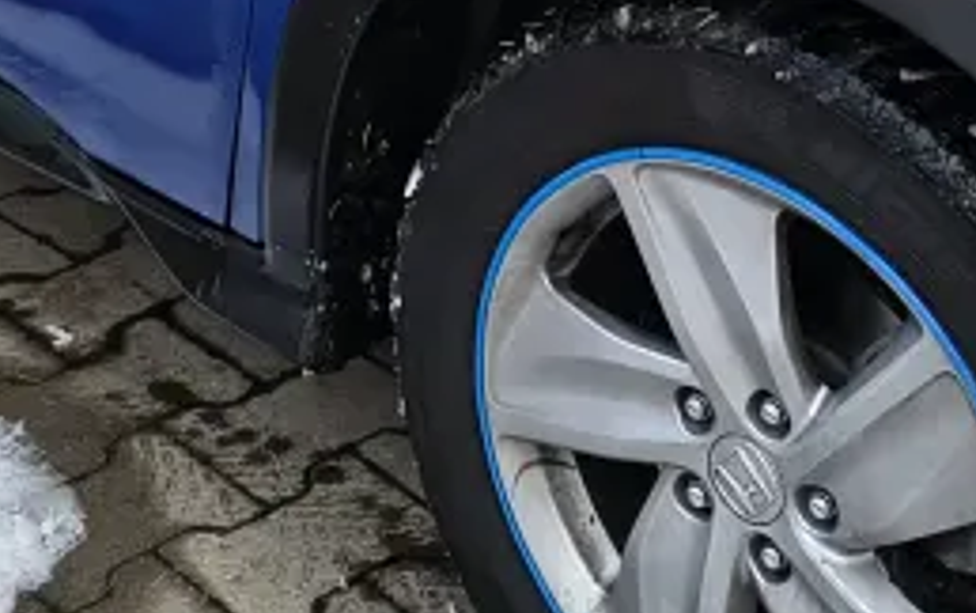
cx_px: 499
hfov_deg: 16.5
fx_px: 3356
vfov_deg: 9.7
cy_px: -628
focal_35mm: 126
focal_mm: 5.56
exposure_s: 1/141
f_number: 1.8
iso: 100
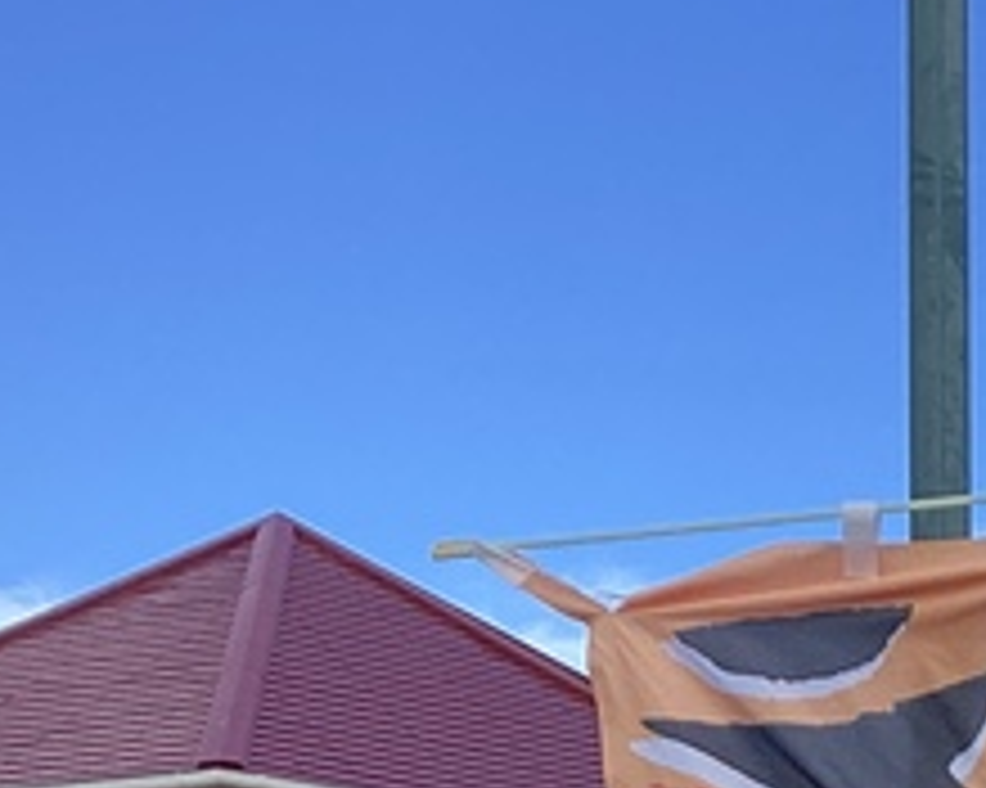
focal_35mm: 138
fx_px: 4025
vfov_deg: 10.3
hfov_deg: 13.6
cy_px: 1544
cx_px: 1198
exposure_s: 1/696
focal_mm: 3.3
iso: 25
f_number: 2.4
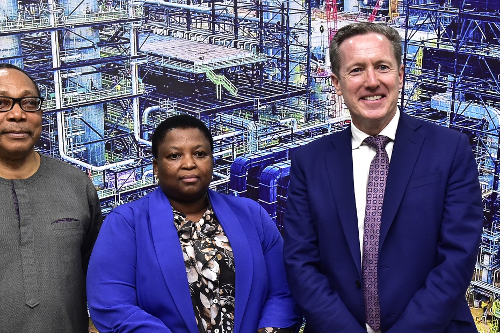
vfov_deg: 20.3
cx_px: 212
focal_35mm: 67
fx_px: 931
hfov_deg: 30.0
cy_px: 199
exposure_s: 1/100
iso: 3200
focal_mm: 52
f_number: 9
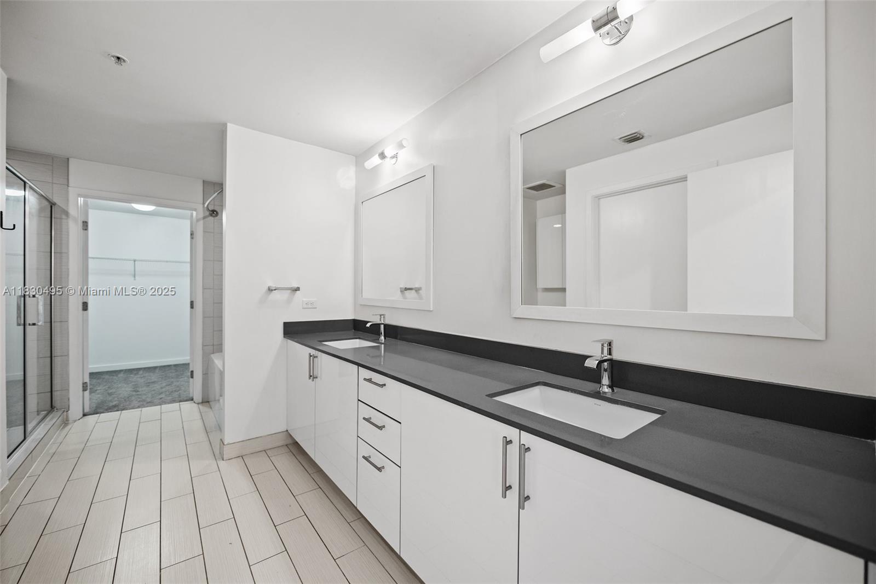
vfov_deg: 81.2
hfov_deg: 104.2
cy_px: 292
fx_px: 341
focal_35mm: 14
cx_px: 438
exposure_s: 1/13
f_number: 2.8
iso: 720
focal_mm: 14
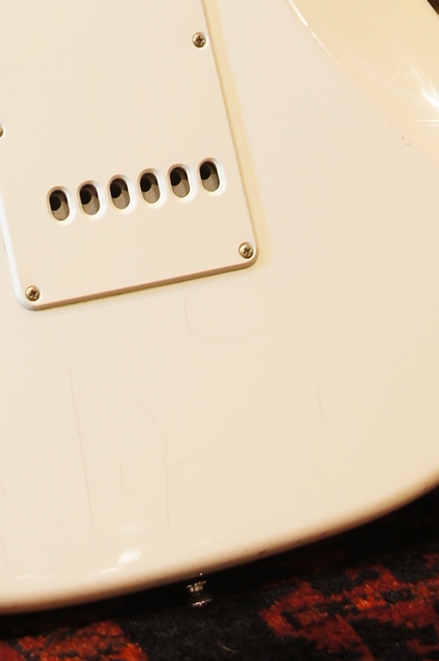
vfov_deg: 11.9
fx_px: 3074
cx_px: 26
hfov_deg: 8.1
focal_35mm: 168
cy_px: -237
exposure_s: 1/6
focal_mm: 35
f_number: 4.5
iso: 100
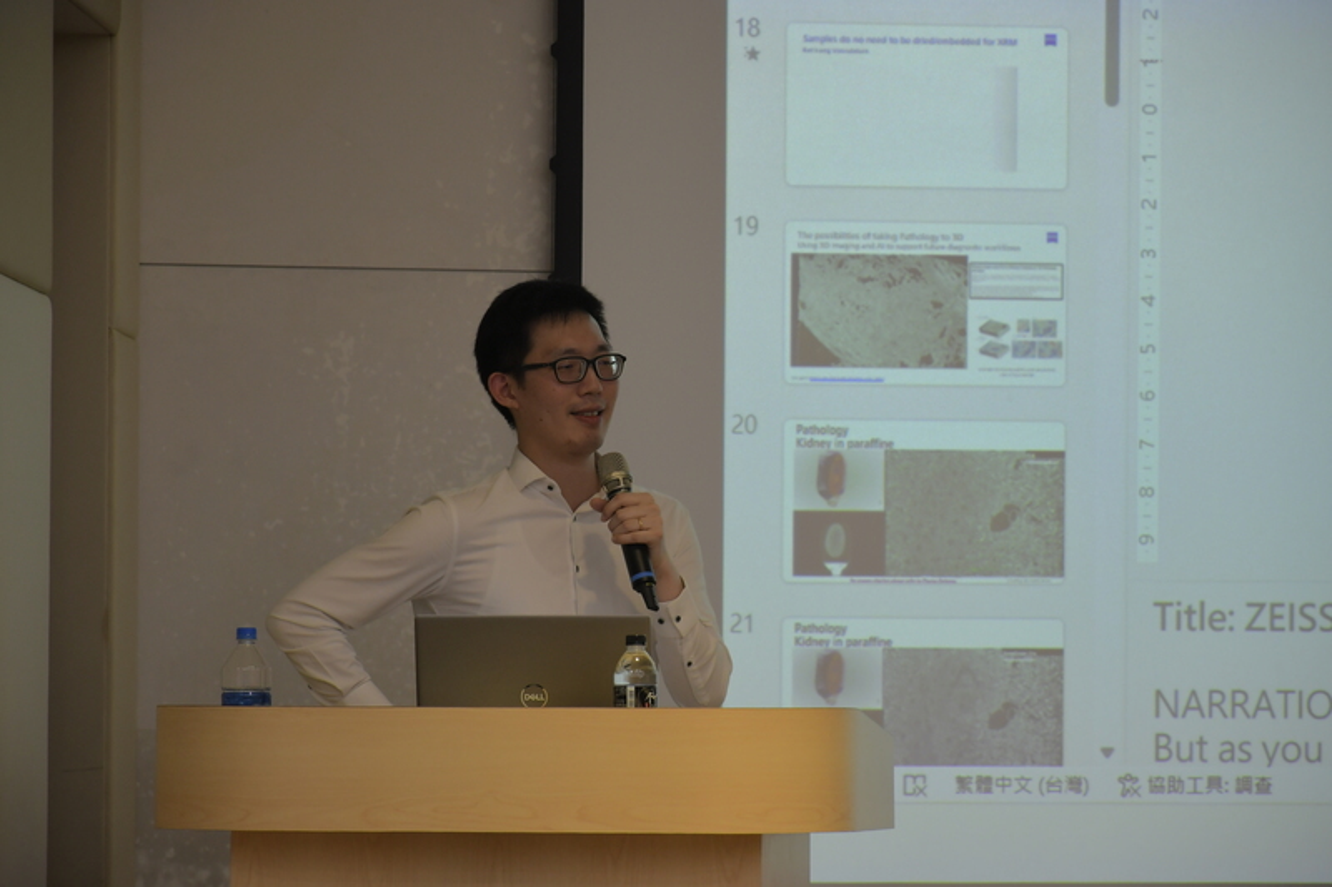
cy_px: 444
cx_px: 666
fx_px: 7768
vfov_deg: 6.5
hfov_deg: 9.8
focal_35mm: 210
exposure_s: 1/100
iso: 400
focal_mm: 140
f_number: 6.3
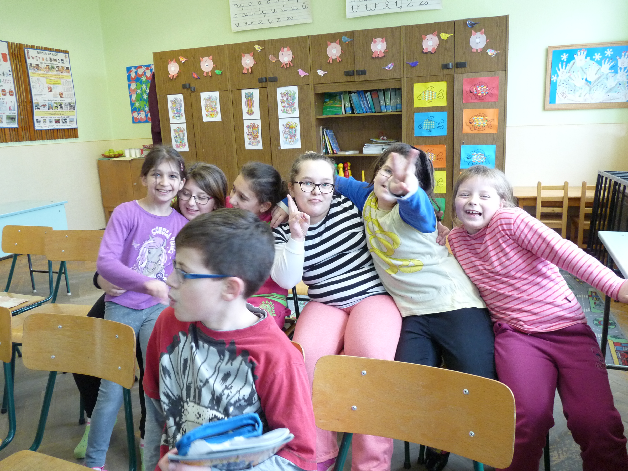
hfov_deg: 65.3
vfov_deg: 51.4
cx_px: 314
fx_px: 490
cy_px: 236
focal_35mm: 27
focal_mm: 4.8
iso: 320
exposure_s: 1/30
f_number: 2.8
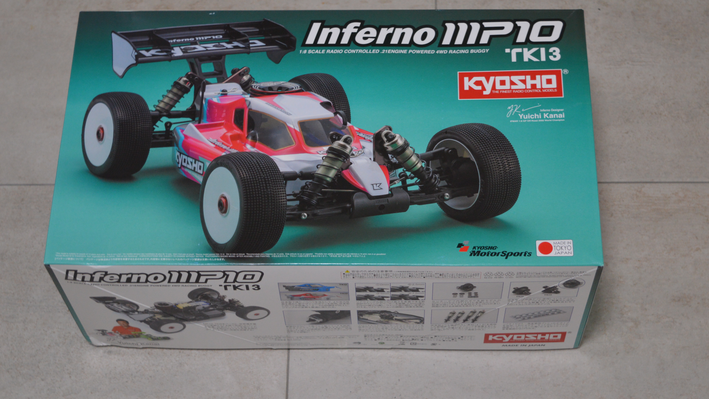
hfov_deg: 29.5
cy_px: 205
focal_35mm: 72
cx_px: 357
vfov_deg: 16.9
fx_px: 1345
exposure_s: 1/15
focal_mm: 45
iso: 720
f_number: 5
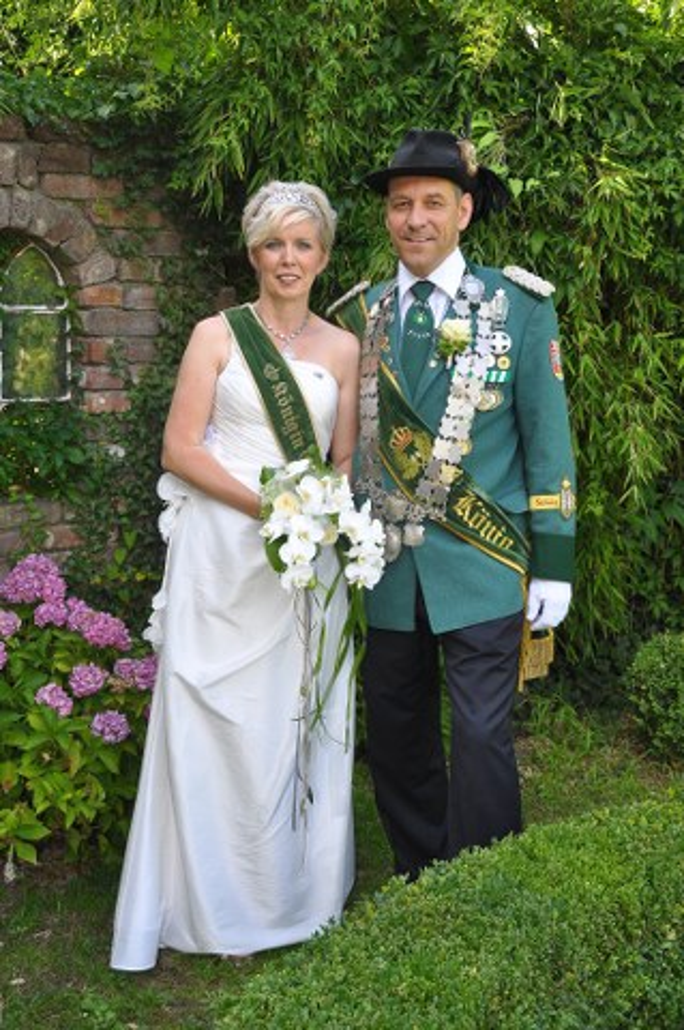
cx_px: 342
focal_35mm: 42
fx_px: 1200
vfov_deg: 46.4
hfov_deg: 31.8
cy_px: 515
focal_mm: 28
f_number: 5.6
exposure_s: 1/125
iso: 200
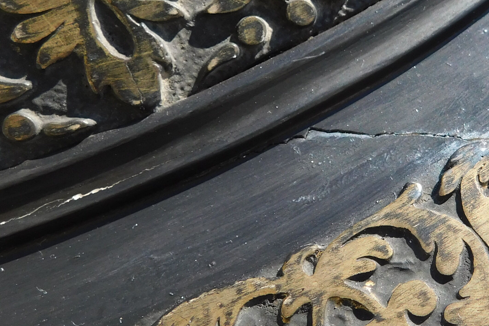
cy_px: 173
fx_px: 706
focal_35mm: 52
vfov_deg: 26.0
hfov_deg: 35.7
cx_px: 450
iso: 125
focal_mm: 4
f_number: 3
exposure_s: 1/640
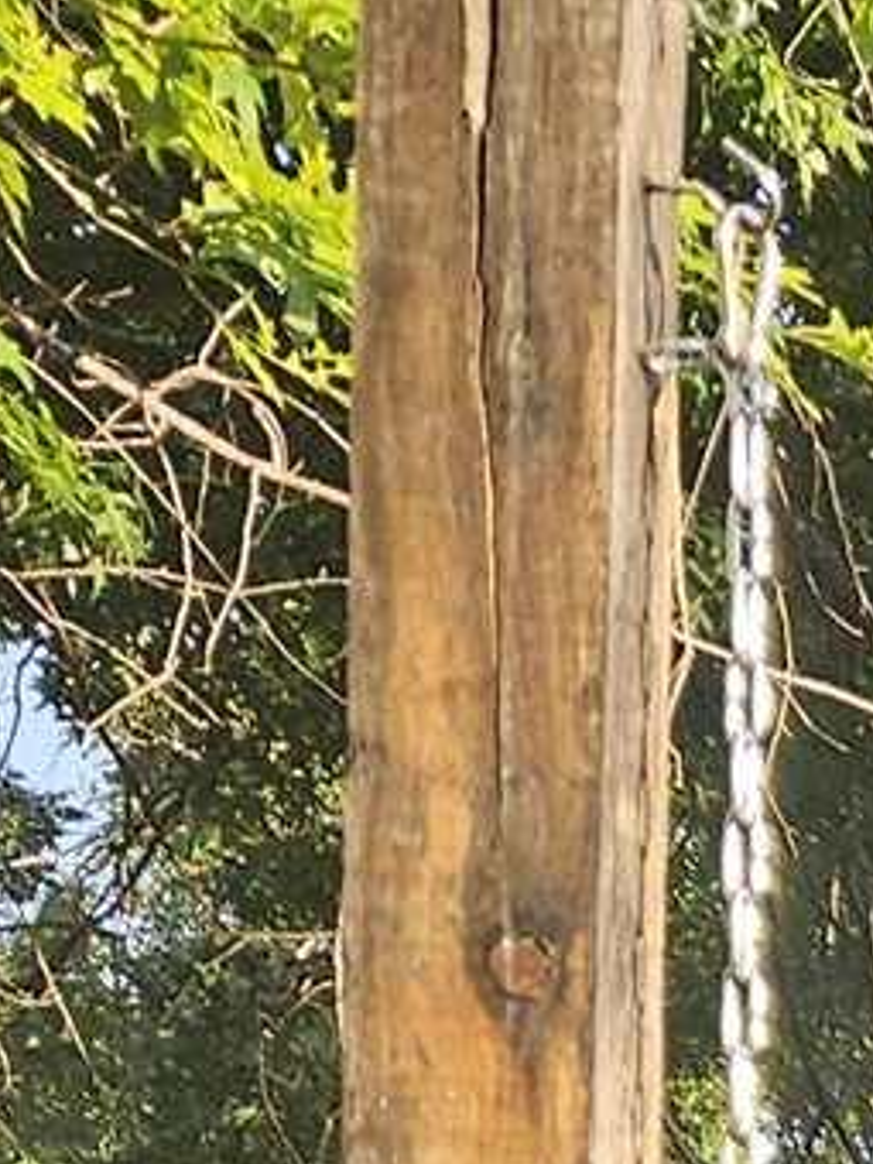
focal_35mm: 156
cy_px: 2626
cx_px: 2561
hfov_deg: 8.2
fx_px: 5246
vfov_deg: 11.0
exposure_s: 1/340
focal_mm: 5.4
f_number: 1.8
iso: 25
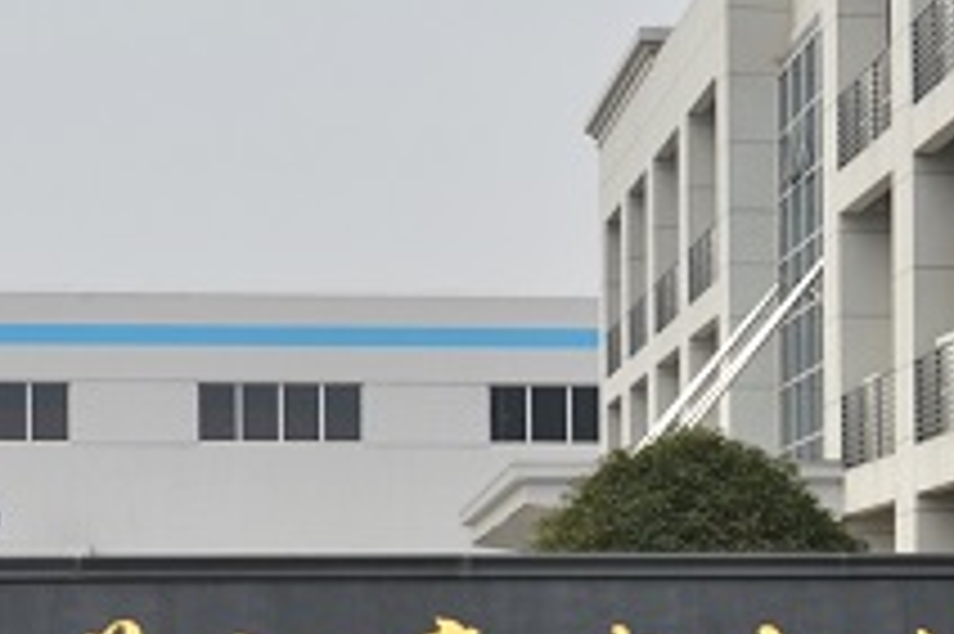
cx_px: 720
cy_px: 688
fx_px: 3045
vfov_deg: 11.7
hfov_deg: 17.7
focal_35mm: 115
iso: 100
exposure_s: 1/200
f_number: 7.1
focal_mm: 22
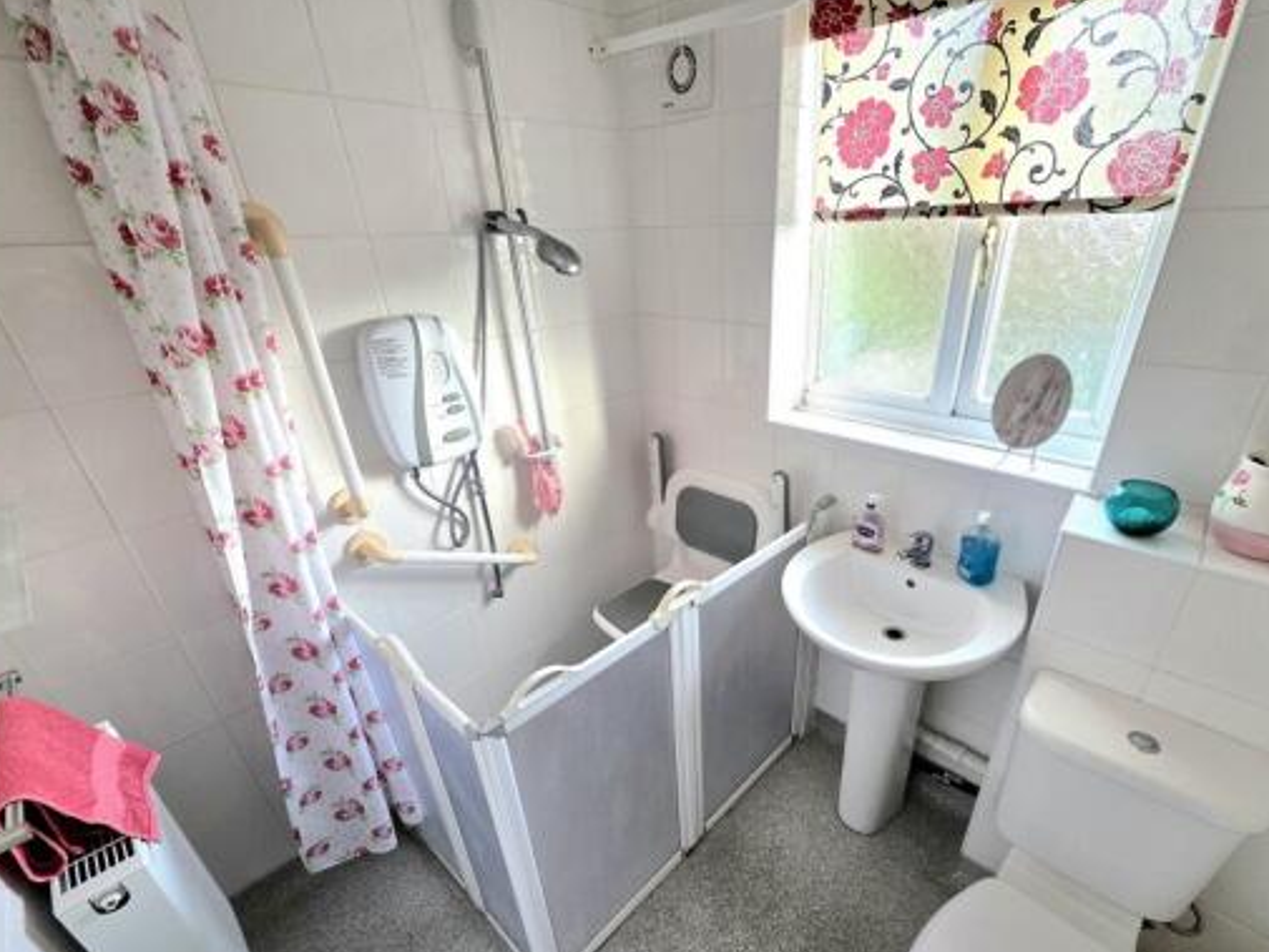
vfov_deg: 81.4
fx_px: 550
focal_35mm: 15
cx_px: 697
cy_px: 536
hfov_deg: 97.8
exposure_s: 1/101
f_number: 1.9
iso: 100
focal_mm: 2.2
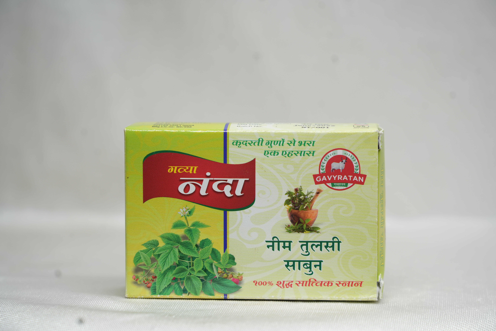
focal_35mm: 105
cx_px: 248
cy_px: 166
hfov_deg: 19.5
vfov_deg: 13.0
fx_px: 1447
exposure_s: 1/60
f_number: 5.6
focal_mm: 105
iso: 250
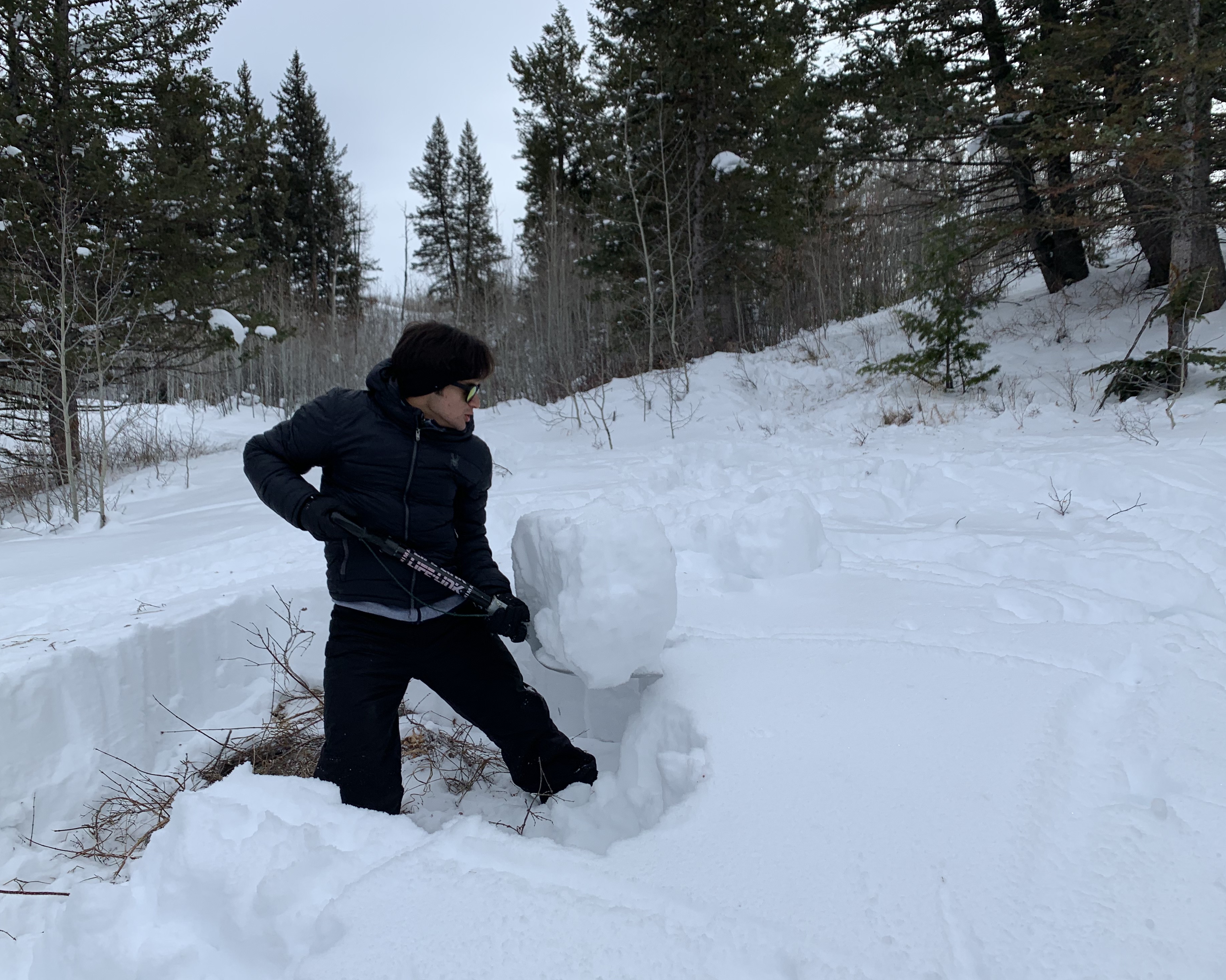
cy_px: 500
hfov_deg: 62.2
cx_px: 611
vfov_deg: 51.5
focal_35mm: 28
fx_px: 1016
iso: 25
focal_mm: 4.25
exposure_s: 1/2364
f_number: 1.8
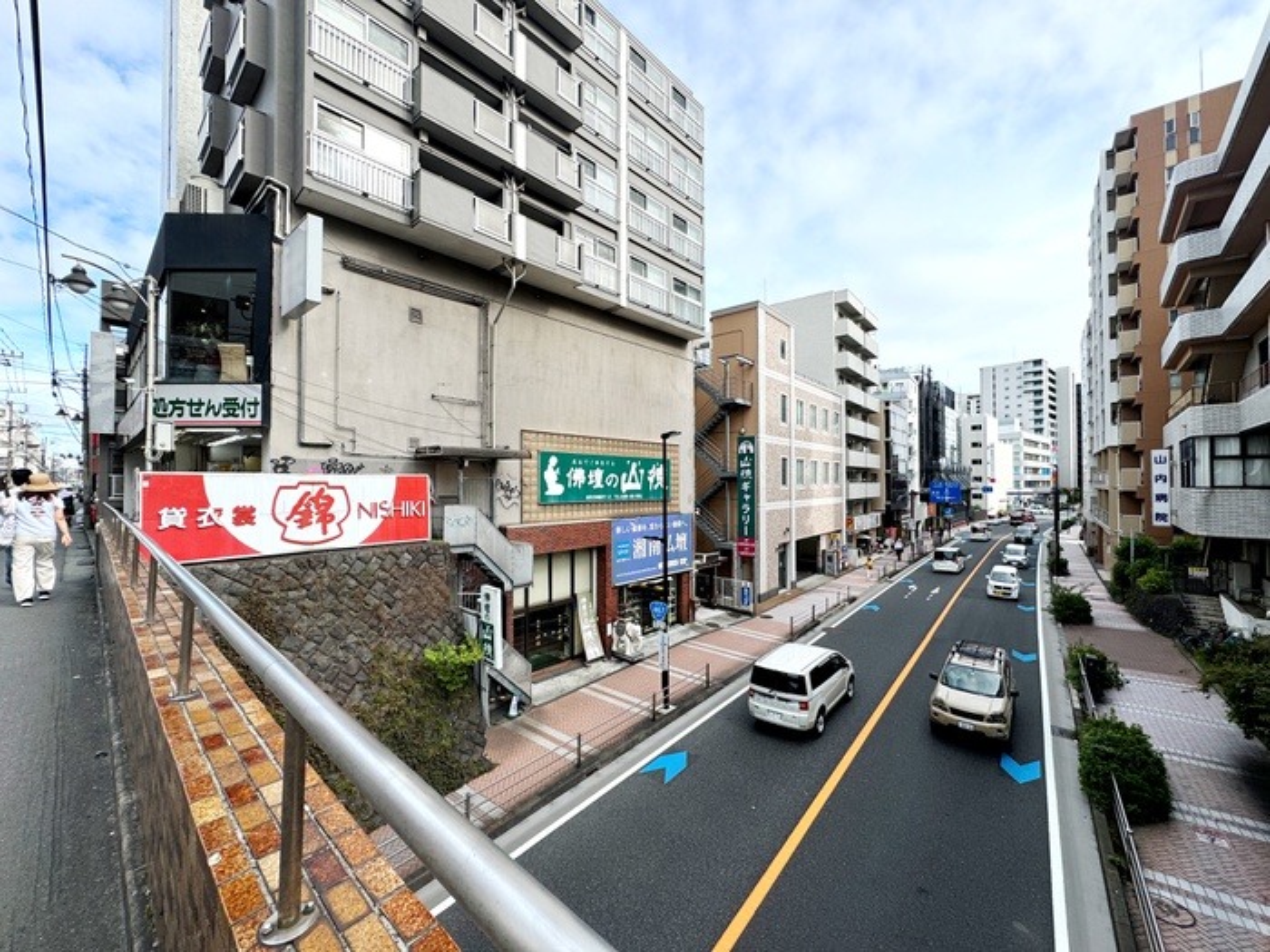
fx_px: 514
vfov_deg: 85.7
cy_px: 476
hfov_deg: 102.1
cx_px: 635
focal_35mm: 14
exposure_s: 1/573
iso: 50
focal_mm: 2.22
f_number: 2.2
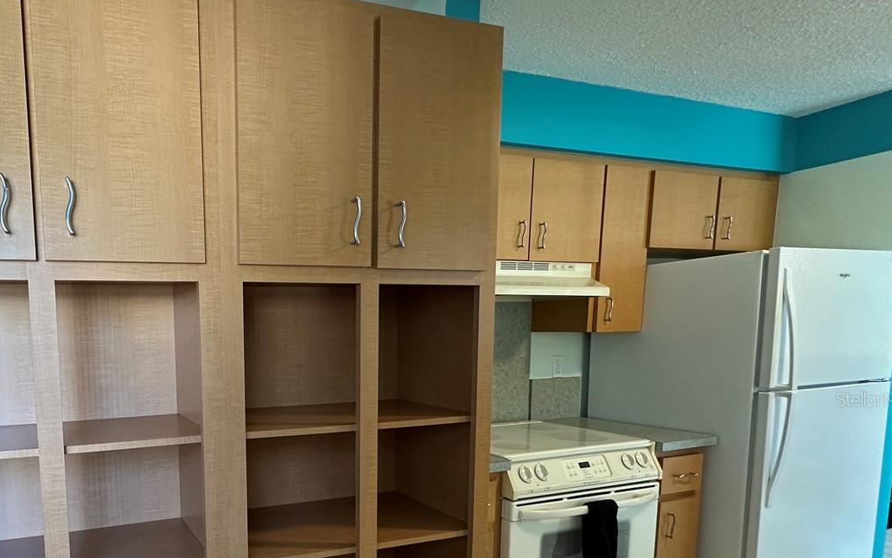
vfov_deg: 51.4
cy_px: 399
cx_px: 226
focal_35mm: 23
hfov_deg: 72.0
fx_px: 559
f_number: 2.2
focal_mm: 2.22
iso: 250
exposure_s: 1/60
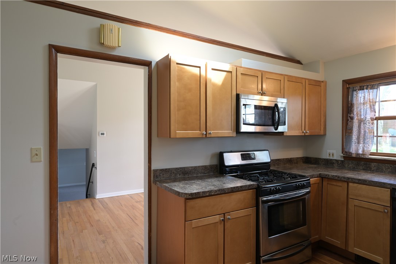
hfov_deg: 81.2
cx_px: 198
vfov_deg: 59.5
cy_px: 132
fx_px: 231
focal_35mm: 21
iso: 400
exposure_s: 1/13
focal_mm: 21
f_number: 9
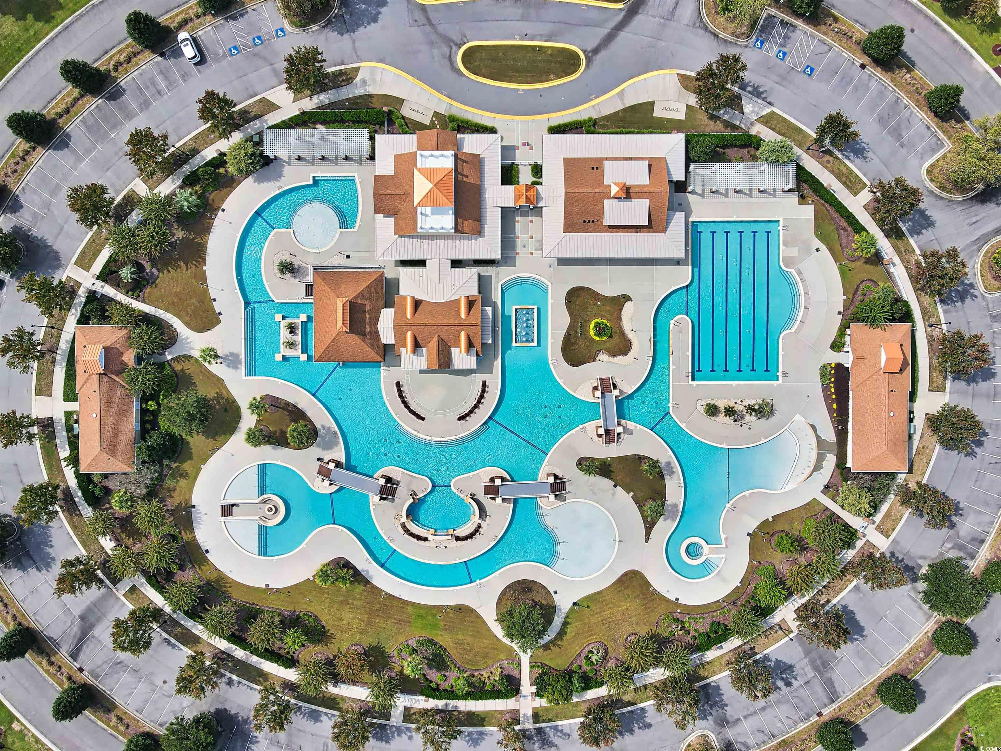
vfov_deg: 56.8
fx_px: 694
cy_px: 376
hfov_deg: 71.6
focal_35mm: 24
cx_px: 500
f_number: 2.8
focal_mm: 4.5
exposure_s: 1/640
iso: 100
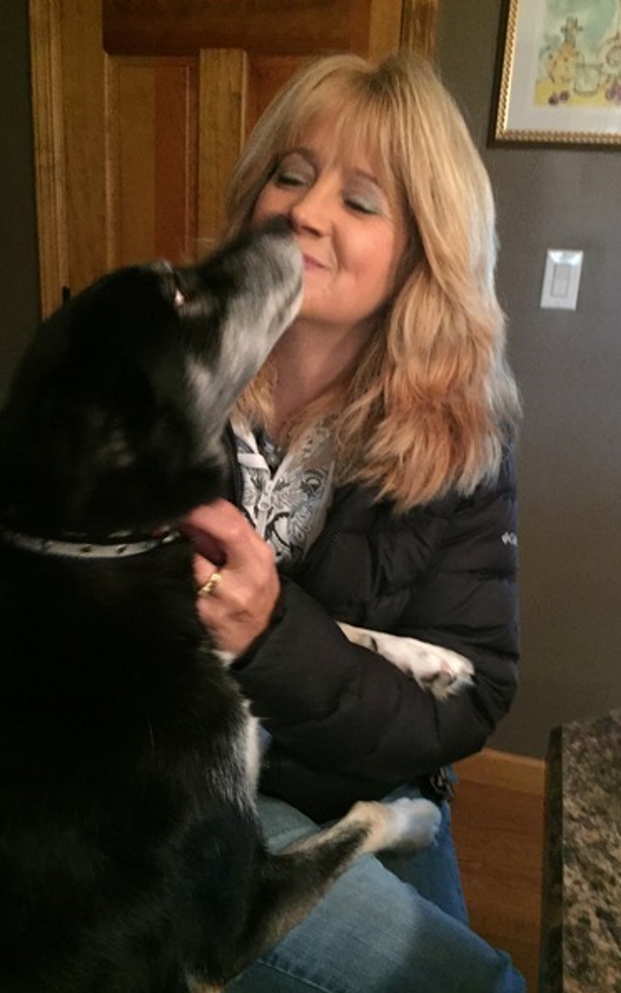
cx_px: 289
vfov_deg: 61.2
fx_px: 839
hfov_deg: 40.6
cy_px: 496
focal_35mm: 31
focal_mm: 4.15
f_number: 2.2
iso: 400
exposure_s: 1/15
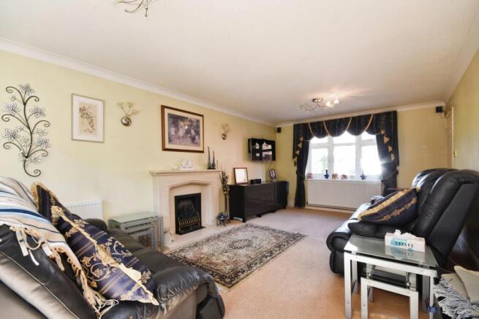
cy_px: 160
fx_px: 200
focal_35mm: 15
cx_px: 240
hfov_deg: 100.4
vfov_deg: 77.4
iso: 800
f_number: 8
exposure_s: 1/40
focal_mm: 10
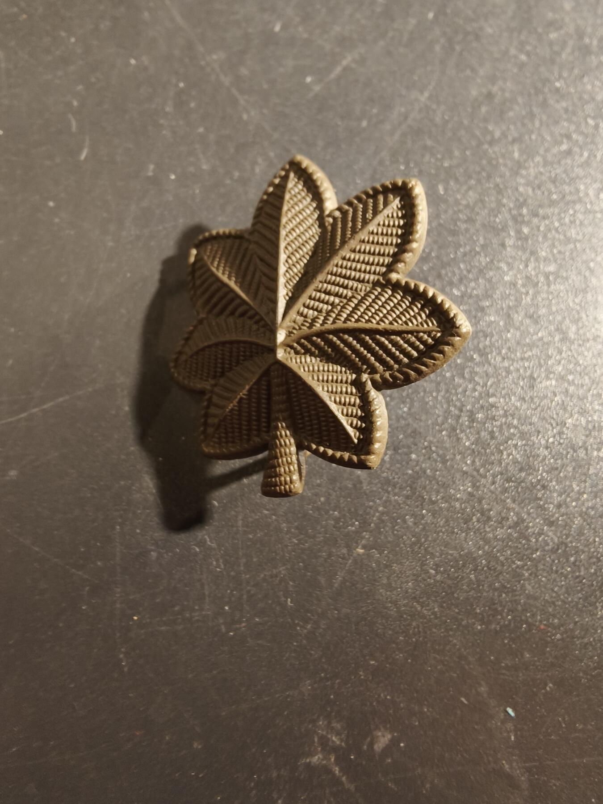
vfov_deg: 73.9
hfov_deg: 58.9
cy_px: 402
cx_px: 302
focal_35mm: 23
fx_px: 534
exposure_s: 1/25
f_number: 2
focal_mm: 2.32
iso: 500
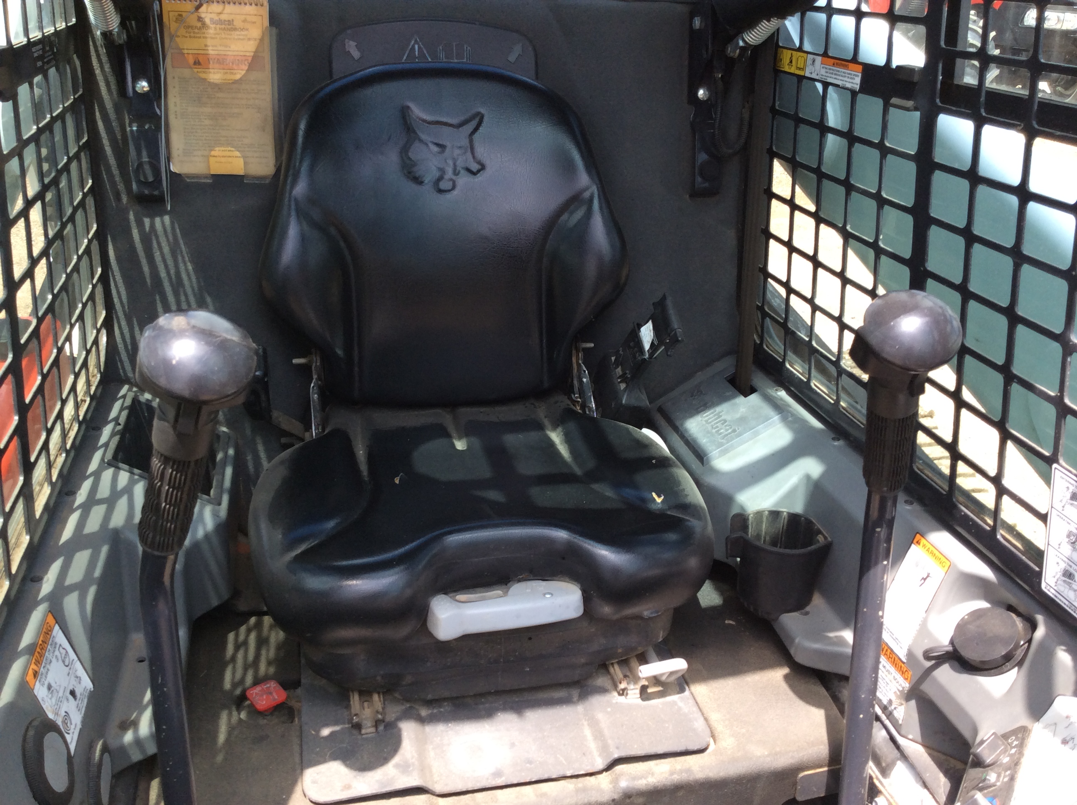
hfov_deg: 56.9
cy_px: 402
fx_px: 994
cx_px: 538
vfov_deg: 44.1
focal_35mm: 32
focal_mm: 3.3
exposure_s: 1/334
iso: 32
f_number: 2.4
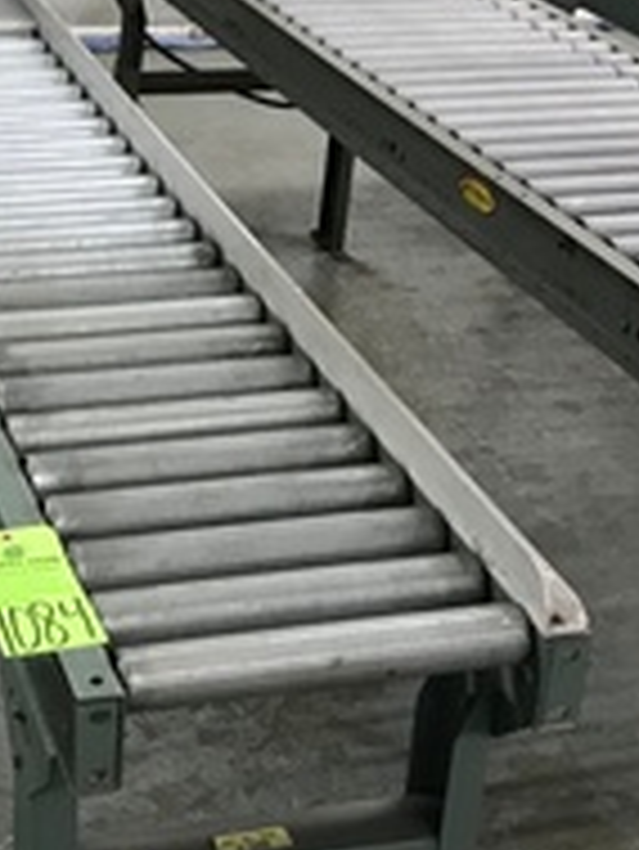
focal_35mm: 71
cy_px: 450
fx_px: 1746
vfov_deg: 27.4
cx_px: 104
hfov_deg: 20.4
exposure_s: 1/15
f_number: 1.8
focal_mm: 3.99
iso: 50
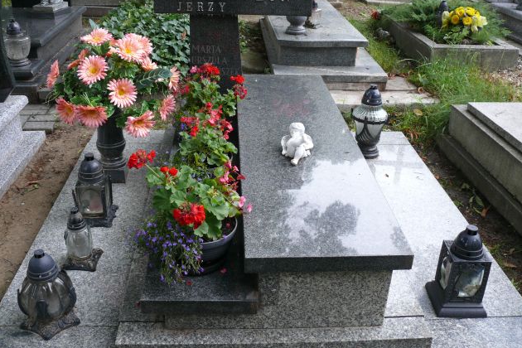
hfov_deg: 51.9
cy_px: 152
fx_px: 536
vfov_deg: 35.9
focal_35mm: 37
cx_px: 263
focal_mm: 7.4
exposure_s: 1/40
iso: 100
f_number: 2.8
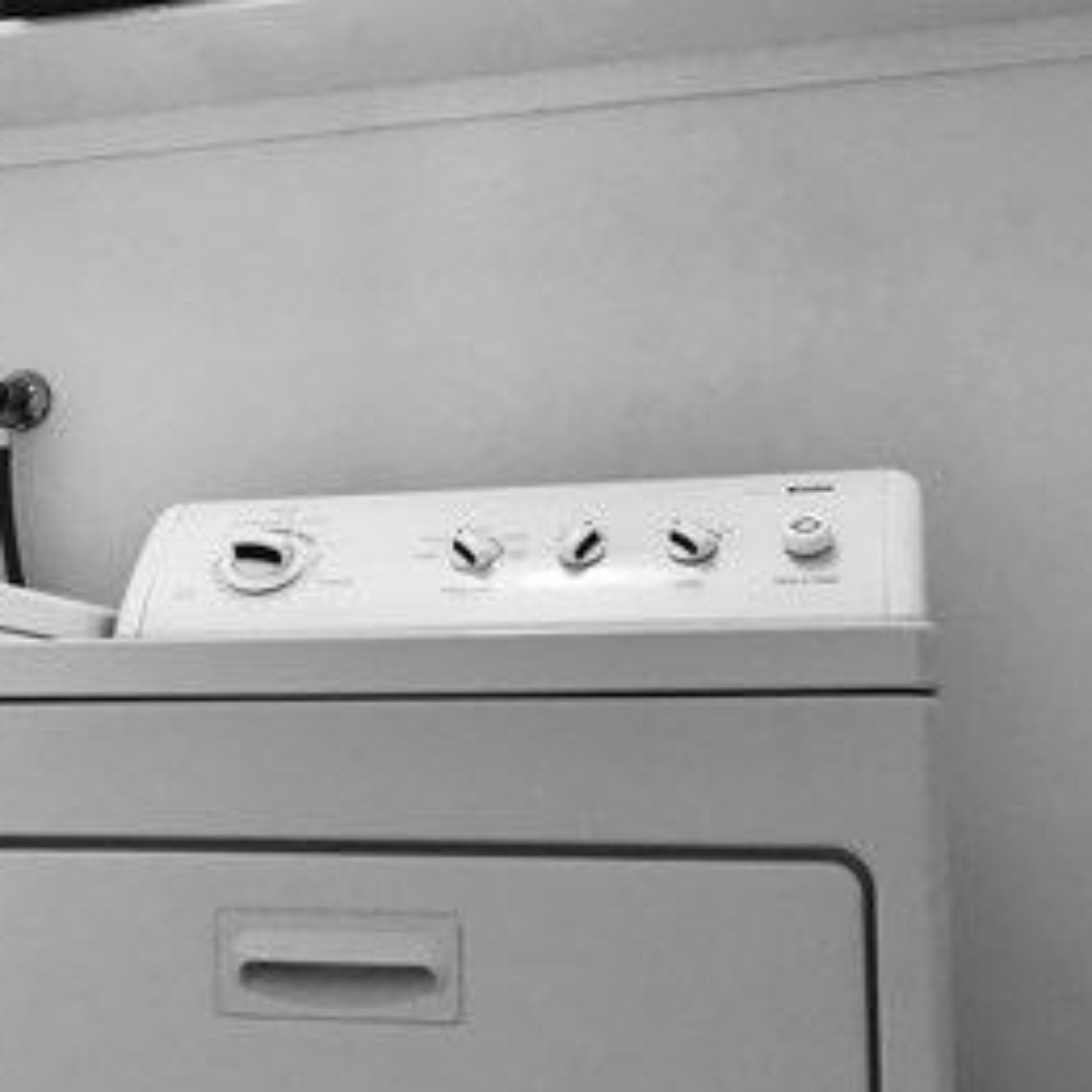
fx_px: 2177
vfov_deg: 28.2
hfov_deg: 27.3
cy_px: 571
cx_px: 139
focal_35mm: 61
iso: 40
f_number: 1.8
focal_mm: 3.99
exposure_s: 1/15
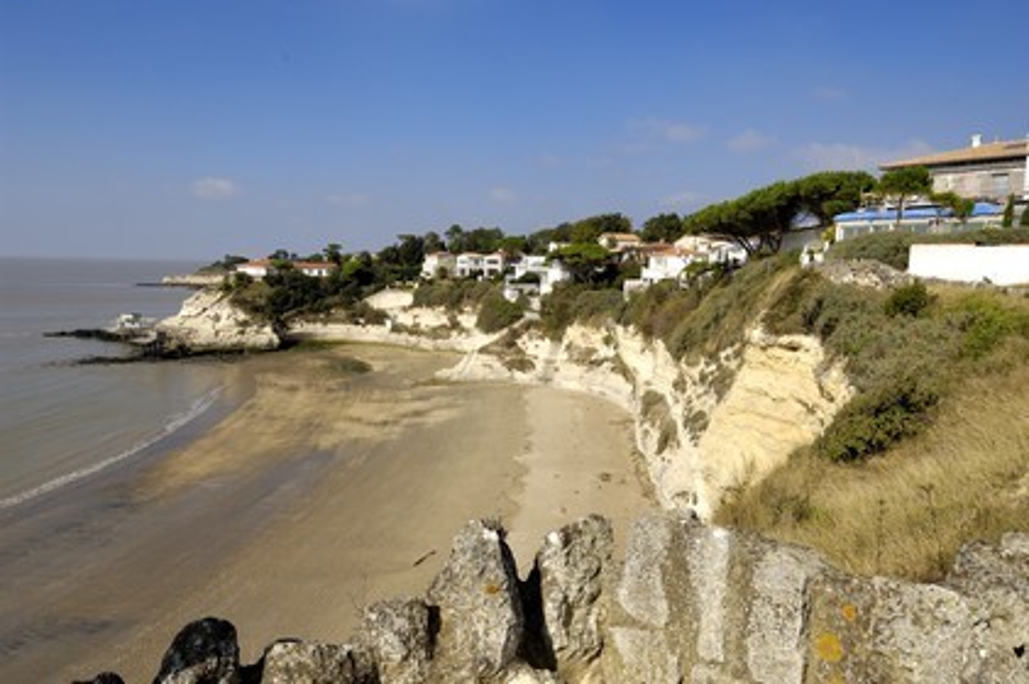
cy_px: 342
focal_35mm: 22
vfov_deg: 56.1
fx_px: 643
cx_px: 514
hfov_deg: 77.4
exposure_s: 1/160
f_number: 12
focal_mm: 15
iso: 100
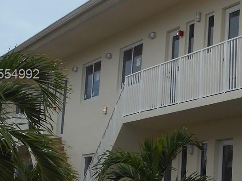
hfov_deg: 14.4
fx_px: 908
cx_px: 329
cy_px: 75
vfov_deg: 11.4
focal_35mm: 130
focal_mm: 7.9
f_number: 4.7
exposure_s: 1/500
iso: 80
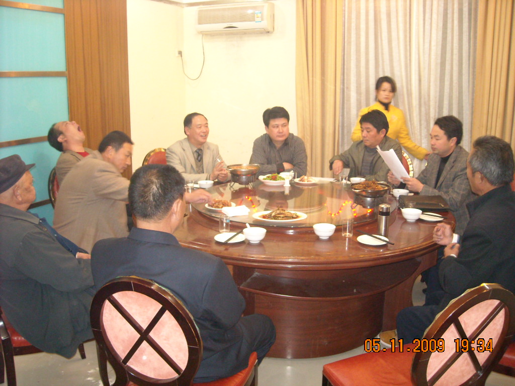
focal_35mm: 35
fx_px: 521
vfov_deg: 40.7
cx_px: 258
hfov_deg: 52.6
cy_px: 193
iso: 400
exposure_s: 1/15
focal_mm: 5.7
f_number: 2.8
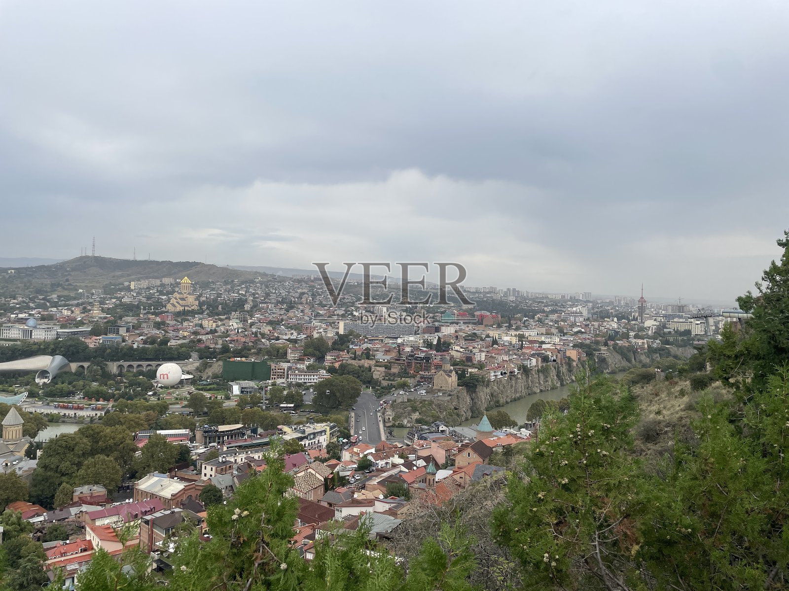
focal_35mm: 26
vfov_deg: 53.1
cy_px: 296
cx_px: 394
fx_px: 593
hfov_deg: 67.3
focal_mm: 4.2
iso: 32
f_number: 1.6
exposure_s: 1/1715
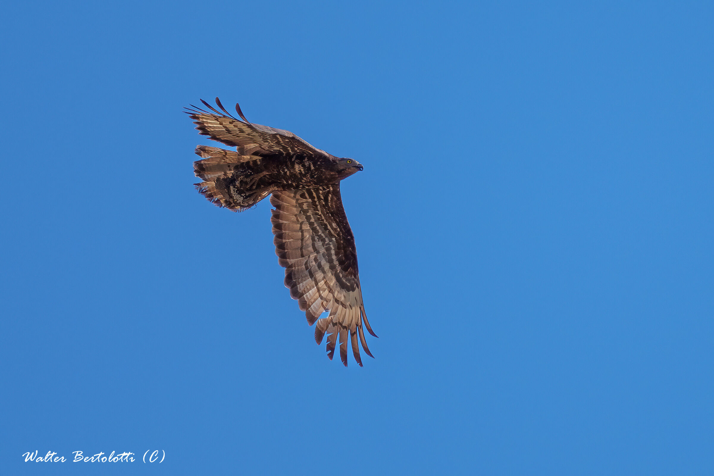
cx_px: 357
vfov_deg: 1.6
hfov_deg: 2.5
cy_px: 238
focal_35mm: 840
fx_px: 16659
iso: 100
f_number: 4
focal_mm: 560
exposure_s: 1/2500
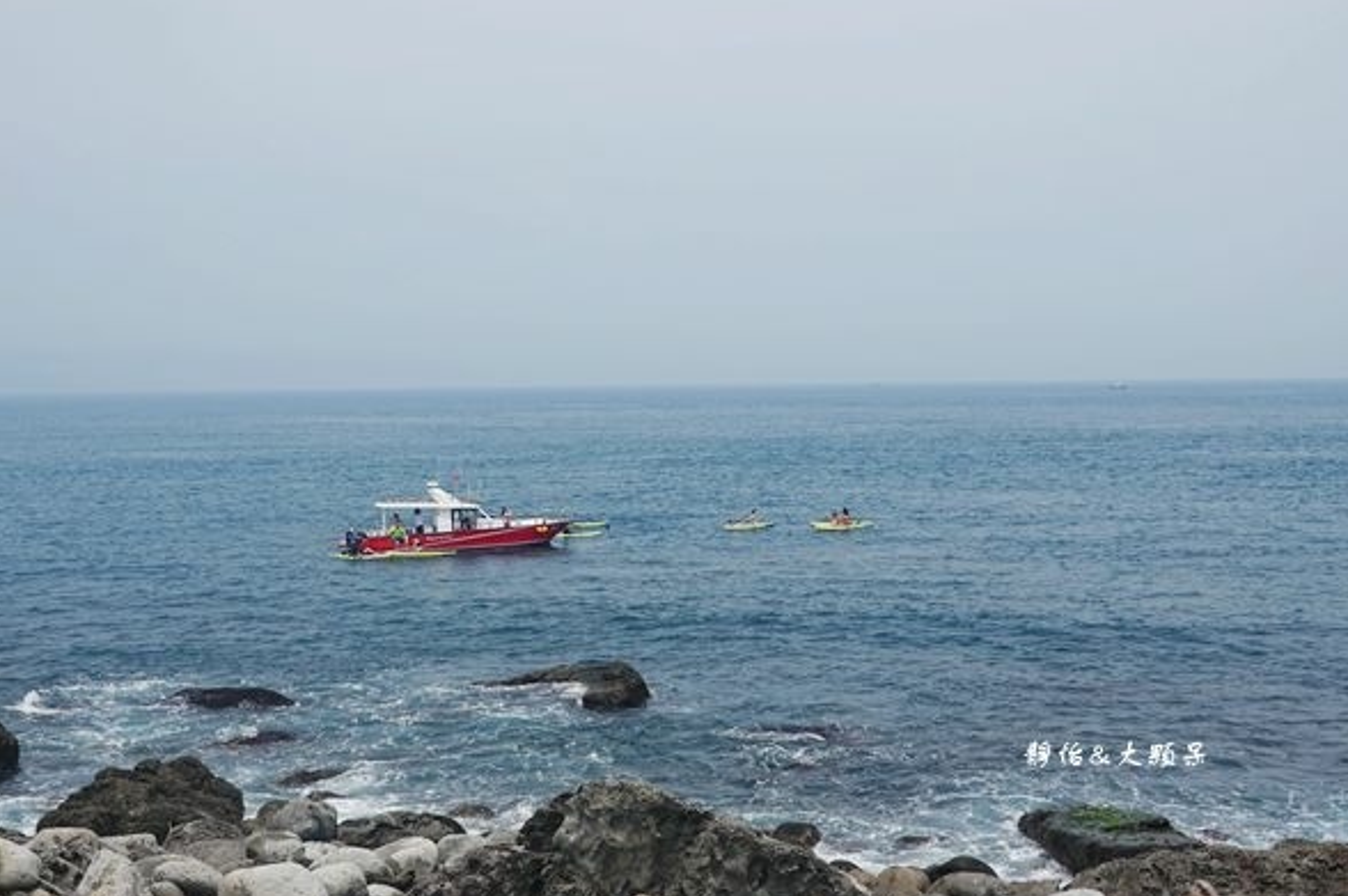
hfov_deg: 38.2
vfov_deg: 25.9
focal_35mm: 52
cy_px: 471
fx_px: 1945
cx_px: 653
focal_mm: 17.53
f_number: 5.6
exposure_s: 1/800
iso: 125
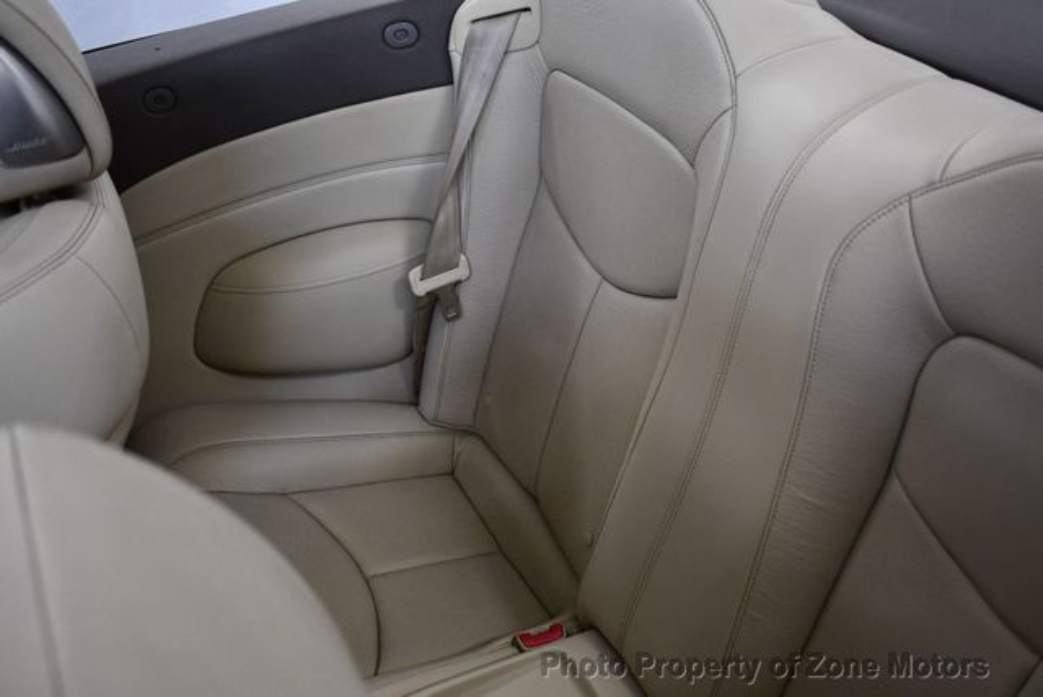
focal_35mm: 36
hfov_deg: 53.1
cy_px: 348
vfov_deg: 36.9
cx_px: 522
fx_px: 1044
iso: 800
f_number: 3.5
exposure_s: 1/200
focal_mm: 18
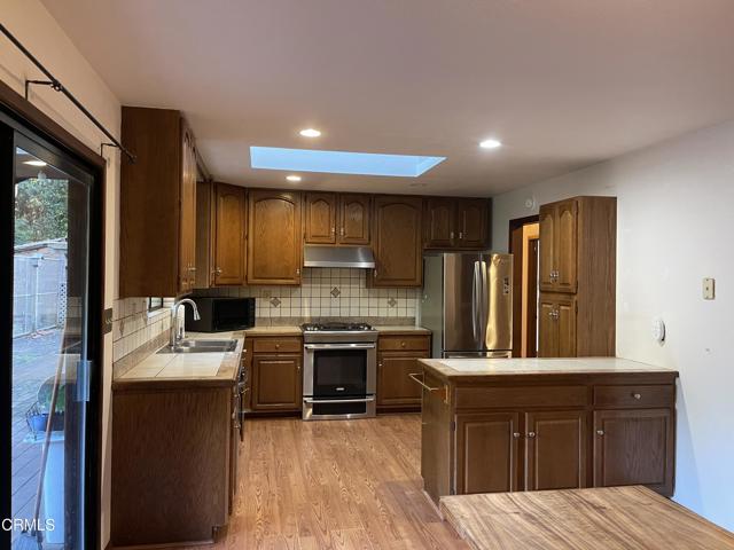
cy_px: 275
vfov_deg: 54.9
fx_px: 530
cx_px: 367
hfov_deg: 69.4
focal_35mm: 25
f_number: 1.6
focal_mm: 5.1
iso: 500
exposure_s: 1/60
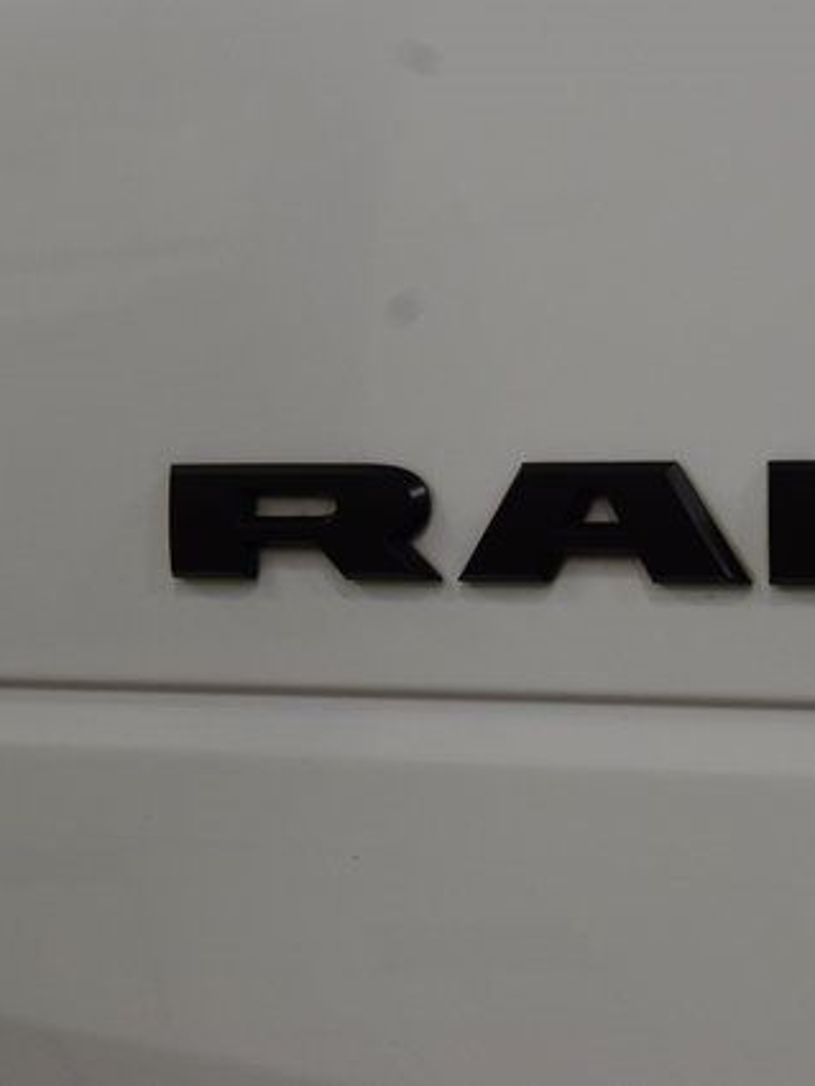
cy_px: 543
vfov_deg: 17.4
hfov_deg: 13.1
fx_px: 3546
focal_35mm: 113
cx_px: 608
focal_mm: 52
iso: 1250
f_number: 8
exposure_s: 1/60
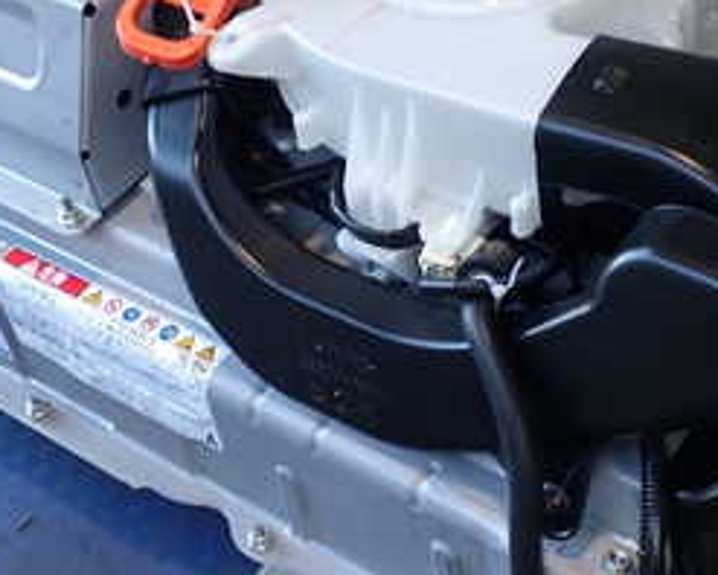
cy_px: 256
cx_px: 323
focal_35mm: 71
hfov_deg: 26.7
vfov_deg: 21.6
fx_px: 1510
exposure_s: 1/80
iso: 200
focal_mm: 5.4
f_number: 2.3
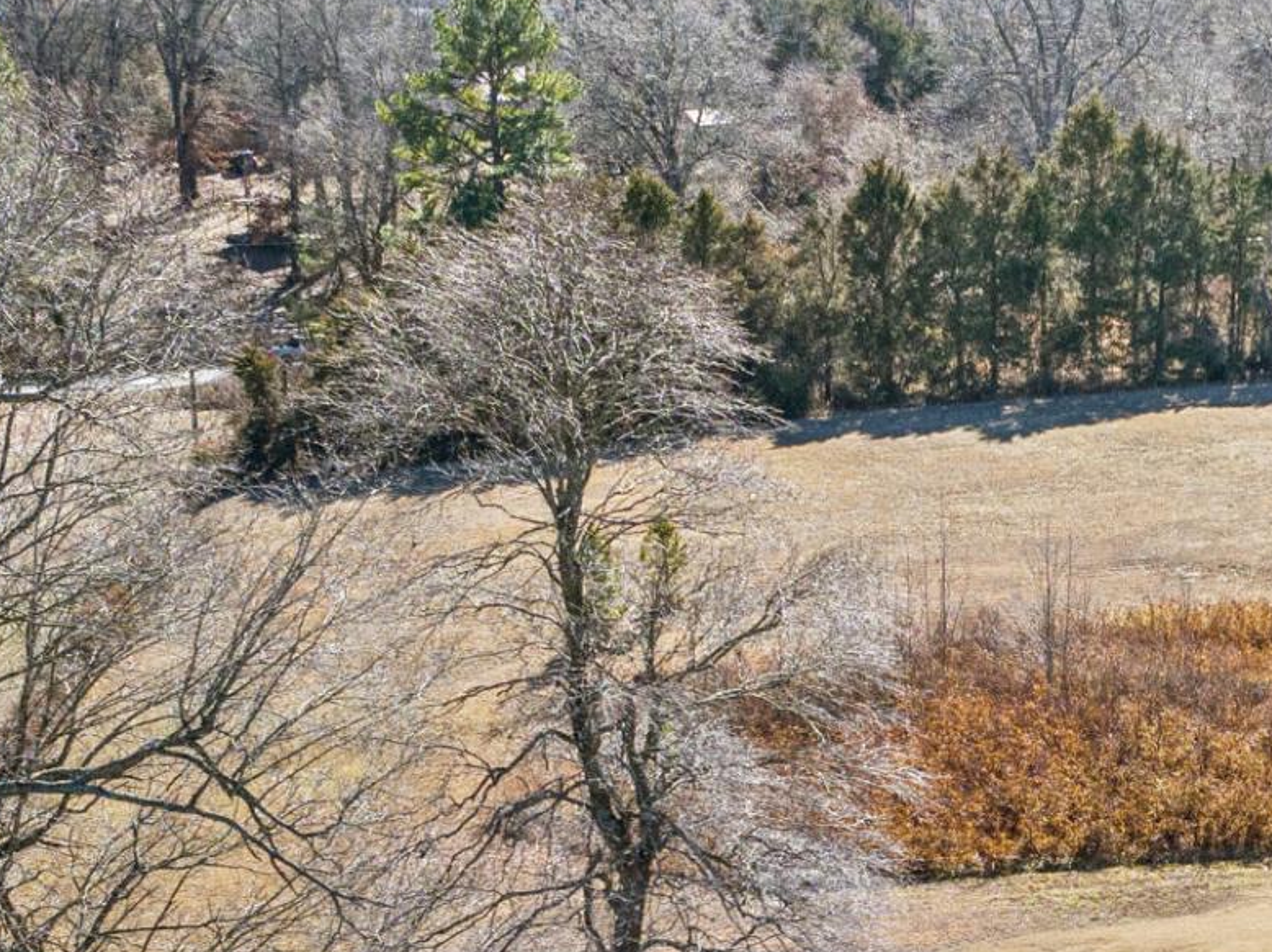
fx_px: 3267
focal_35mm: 89
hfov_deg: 21.6
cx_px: 1135
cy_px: 981
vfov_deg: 16.2
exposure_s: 1/2500
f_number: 2.8
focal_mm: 12.29
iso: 300
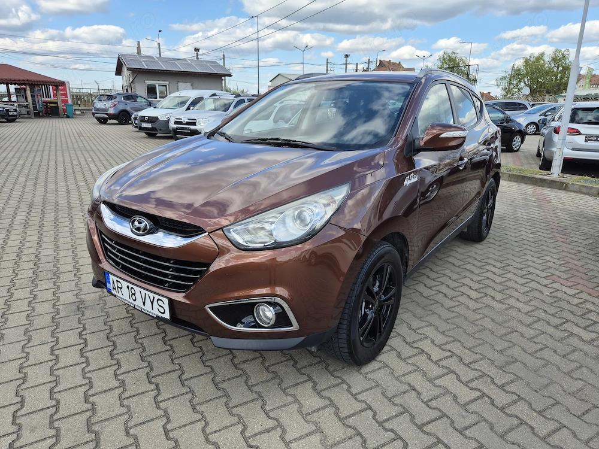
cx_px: 300
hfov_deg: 73.9
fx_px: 398
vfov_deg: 58.9
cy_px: 224
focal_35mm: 23
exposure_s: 1/930
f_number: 1.8
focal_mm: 5.4
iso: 25
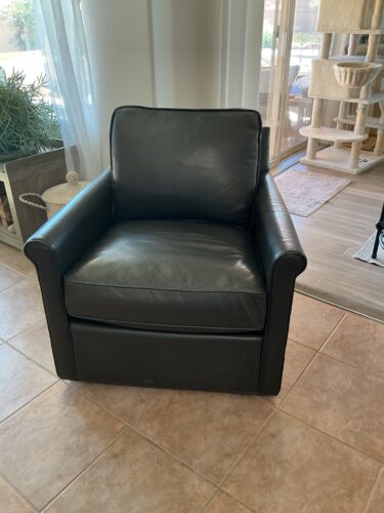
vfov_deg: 61.7
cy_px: 256
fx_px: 429
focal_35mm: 29
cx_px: 192
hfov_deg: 48.2
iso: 64
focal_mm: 3
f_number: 1.8
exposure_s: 1/60
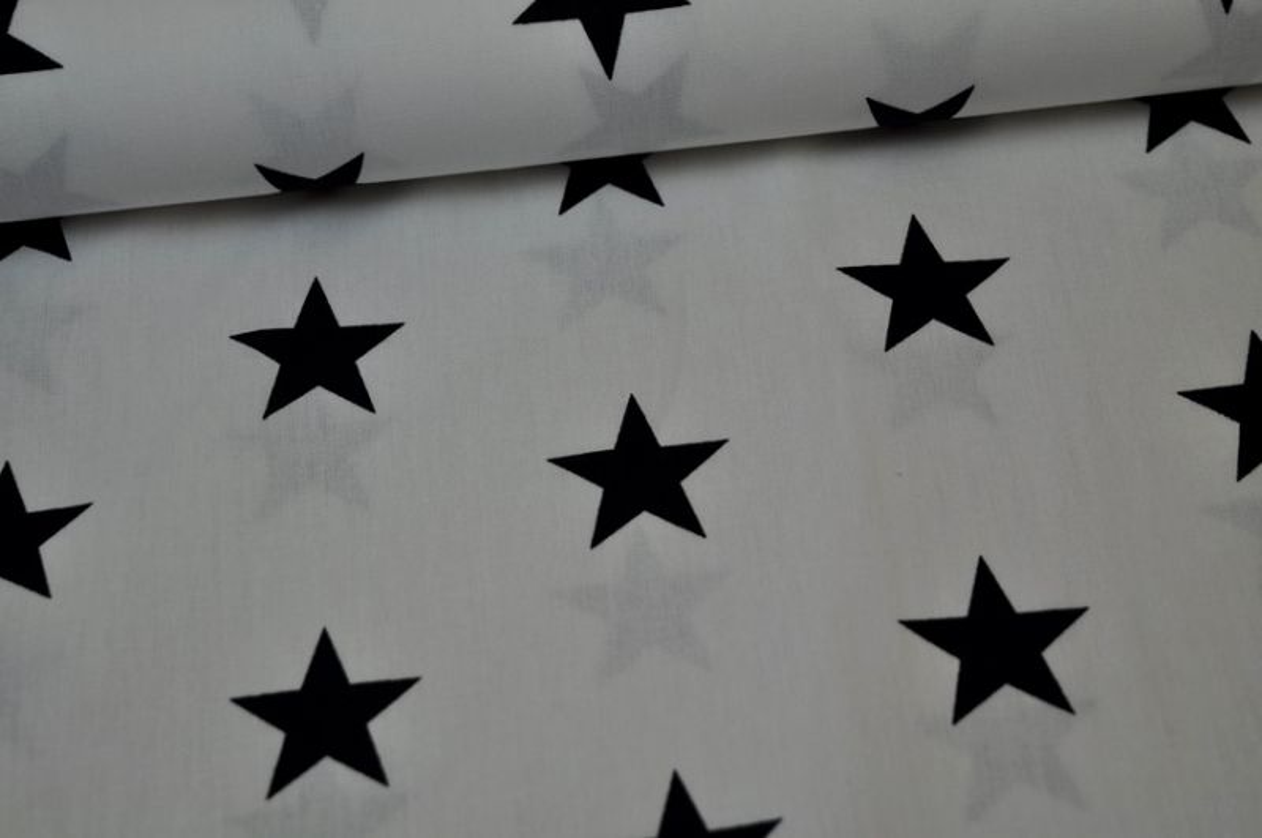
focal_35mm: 69
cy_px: 419
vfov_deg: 19.7
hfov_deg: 29.3
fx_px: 2415
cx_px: 631
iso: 250
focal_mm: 46
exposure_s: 1/125
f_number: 5.6
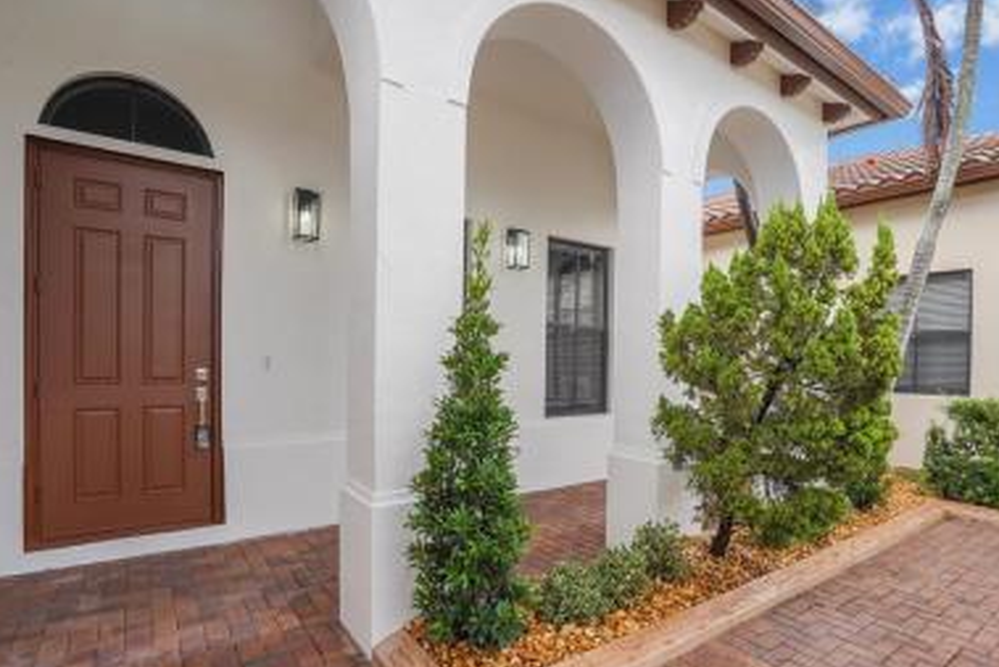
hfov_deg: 86.1
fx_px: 527
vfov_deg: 64.4
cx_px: 585
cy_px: 372
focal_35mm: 19
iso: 800
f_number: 8
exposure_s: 1/250
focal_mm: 16
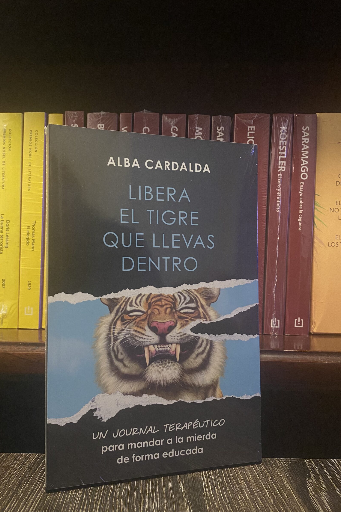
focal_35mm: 29
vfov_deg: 63.6
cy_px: 268
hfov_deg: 44.9
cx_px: 149
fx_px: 412
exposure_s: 1/30
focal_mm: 4.25
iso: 800
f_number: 1.8
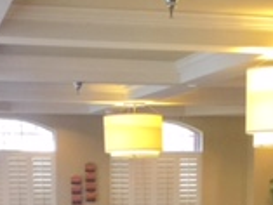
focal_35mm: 118
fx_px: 931
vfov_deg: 11.6
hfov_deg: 16.7
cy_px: 380
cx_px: 170
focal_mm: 4.15
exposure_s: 1/30
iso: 50
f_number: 2.2
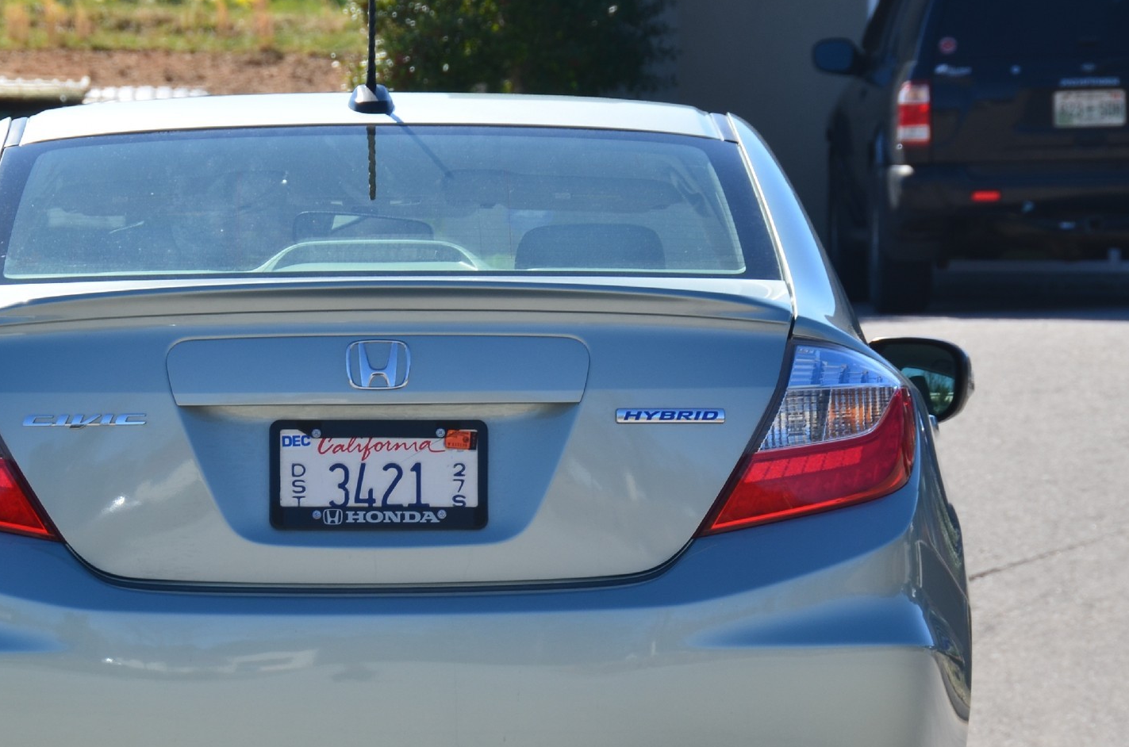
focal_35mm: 356
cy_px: 507
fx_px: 11136
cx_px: 373
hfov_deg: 5.8
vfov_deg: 3.8
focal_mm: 135
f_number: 11
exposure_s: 1/125
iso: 160
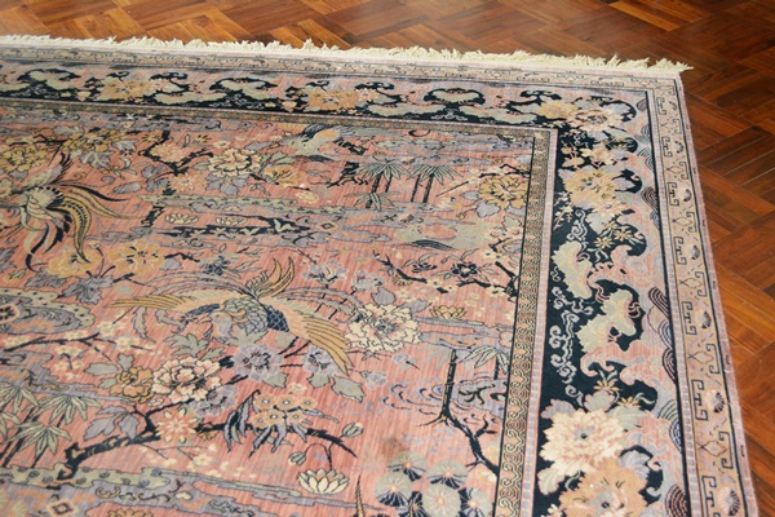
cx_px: 388
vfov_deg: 34.2
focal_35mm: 39
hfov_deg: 49.6
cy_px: 258
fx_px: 840
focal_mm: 26
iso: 2000
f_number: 4.2
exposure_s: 1/60
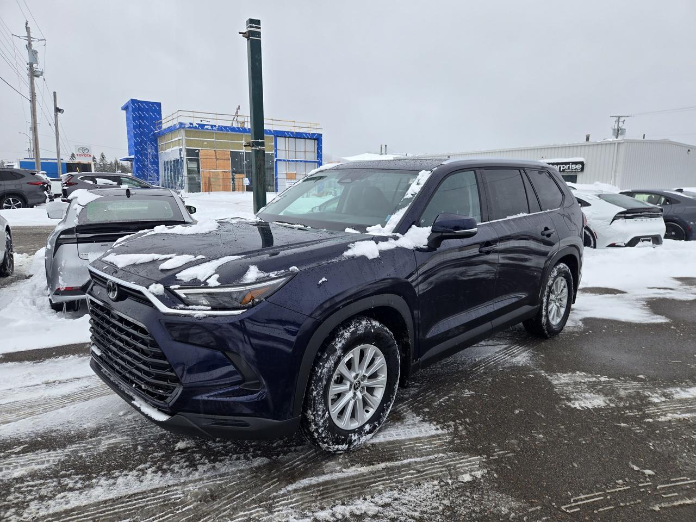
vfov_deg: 58.9
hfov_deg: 73.9
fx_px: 462
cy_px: 261
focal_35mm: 23
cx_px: 348
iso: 25
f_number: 1.8
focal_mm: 5.4
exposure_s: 1/350
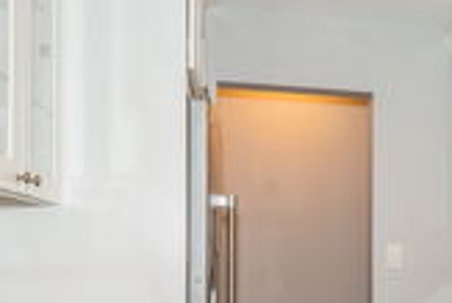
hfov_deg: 37.4
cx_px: 394
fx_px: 628
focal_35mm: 50
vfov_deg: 26.3
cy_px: 261
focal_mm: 17
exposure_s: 1/10
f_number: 8
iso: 400
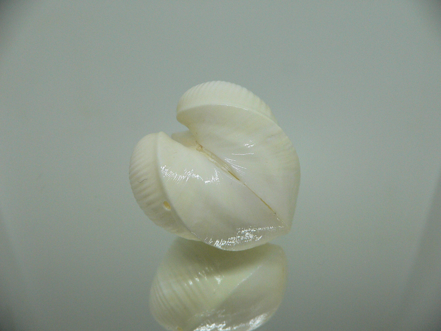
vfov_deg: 40.7
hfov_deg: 52.6
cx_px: 220
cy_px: 166
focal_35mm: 35
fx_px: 446
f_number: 2.8
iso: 200
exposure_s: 1/60
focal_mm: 4.6
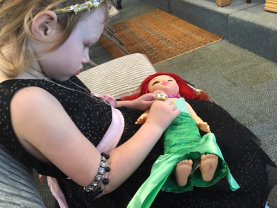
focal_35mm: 29
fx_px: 232
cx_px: 138
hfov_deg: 61.6
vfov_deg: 48.3
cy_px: 104
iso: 125
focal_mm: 4.15
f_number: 2.2
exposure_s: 1/30
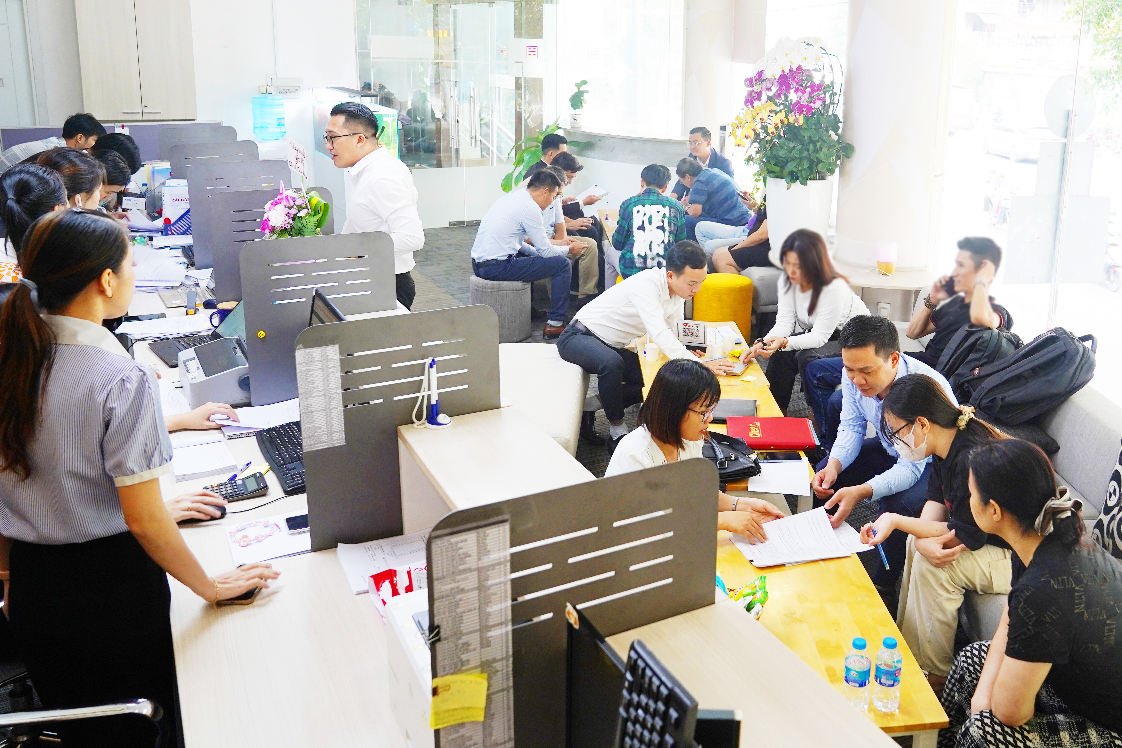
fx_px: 748
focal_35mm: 24
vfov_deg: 53.1
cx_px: 561
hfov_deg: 73.7
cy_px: 374
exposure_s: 1/80
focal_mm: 24
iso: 640
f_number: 4.5
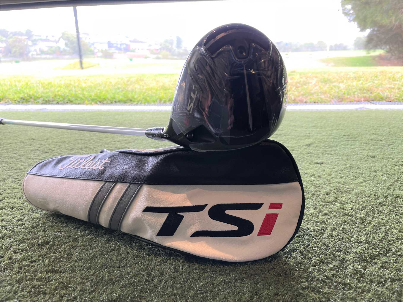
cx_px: 202
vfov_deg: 53.1
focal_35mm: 26
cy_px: 151
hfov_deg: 67.3
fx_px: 303
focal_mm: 4.2
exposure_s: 1/118
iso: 32
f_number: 1.6
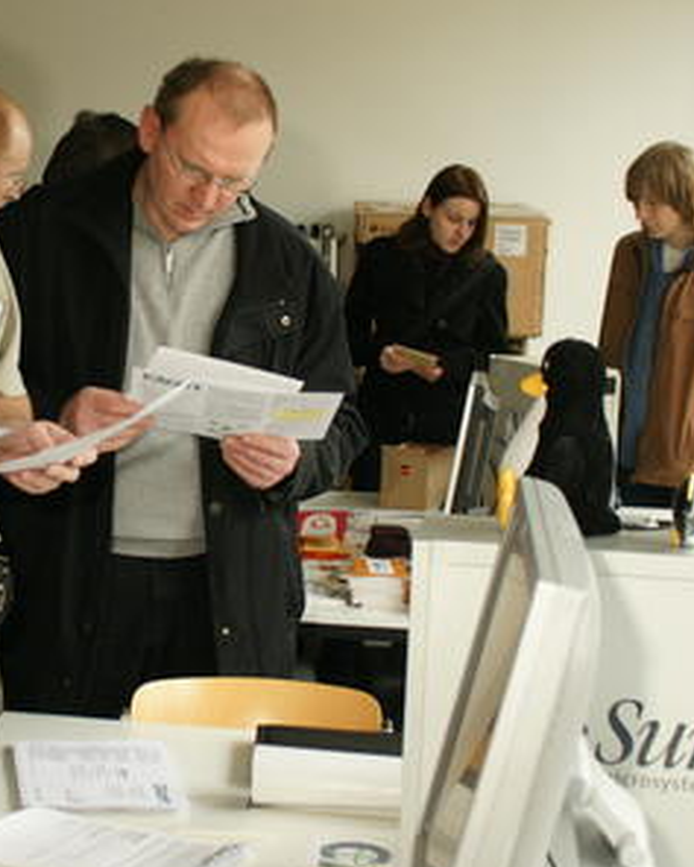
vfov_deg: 26.0
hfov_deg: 20.4
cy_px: 335
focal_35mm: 73
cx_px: 26
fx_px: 1873
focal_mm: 24
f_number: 4
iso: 200
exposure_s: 1/60
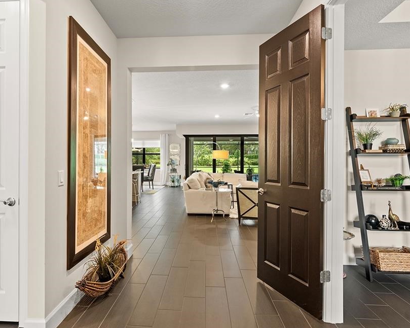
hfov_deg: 81.4
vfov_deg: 69.2
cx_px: 190
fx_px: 238
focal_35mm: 20
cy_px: 160
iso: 320
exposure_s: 1/3
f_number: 6.3
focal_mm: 11
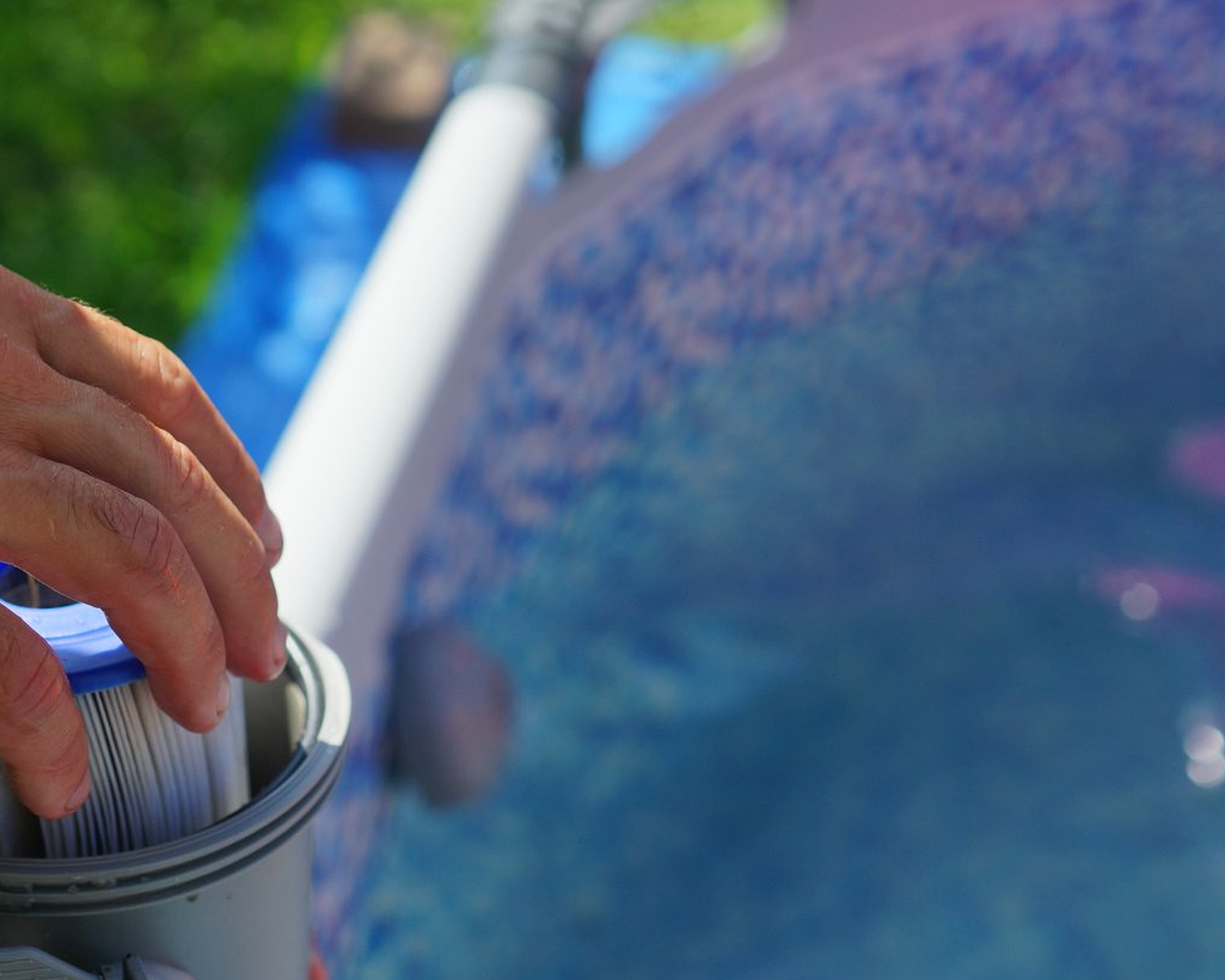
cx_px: 94
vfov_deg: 22.5
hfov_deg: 26.8
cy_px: 508
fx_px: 2465
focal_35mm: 68
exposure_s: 1/1000
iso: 100
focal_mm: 35
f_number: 3.5
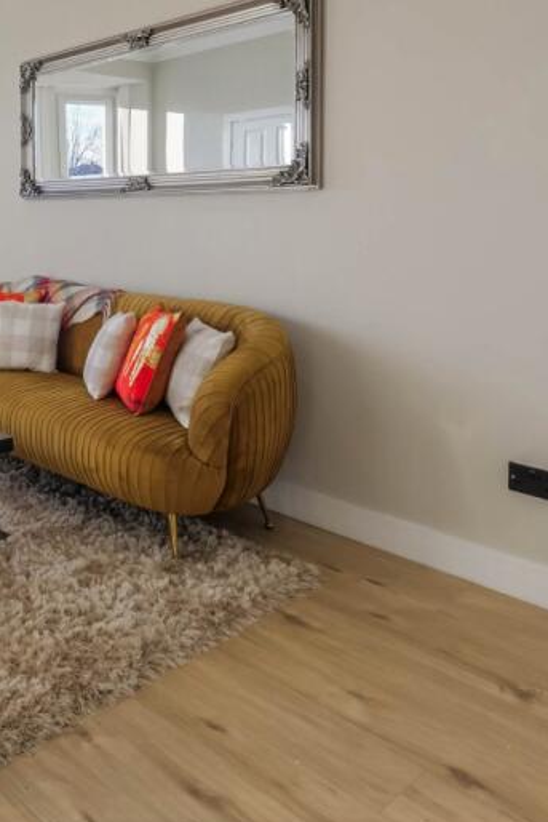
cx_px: -27
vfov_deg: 60.9
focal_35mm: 29
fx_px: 662
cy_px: 229
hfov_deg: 38.6
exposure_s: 1/50
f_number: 5.6
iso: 200
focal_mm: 7
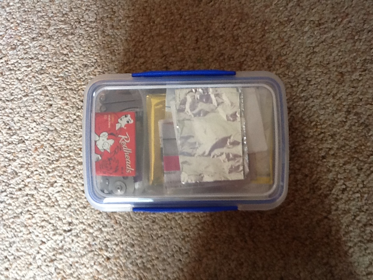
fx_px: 345
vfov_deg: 44.2
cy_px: 140
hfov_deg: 56.8
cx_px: 186
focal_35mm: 32
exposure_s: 1/30
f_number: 2.4
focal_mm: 2.03
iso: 125
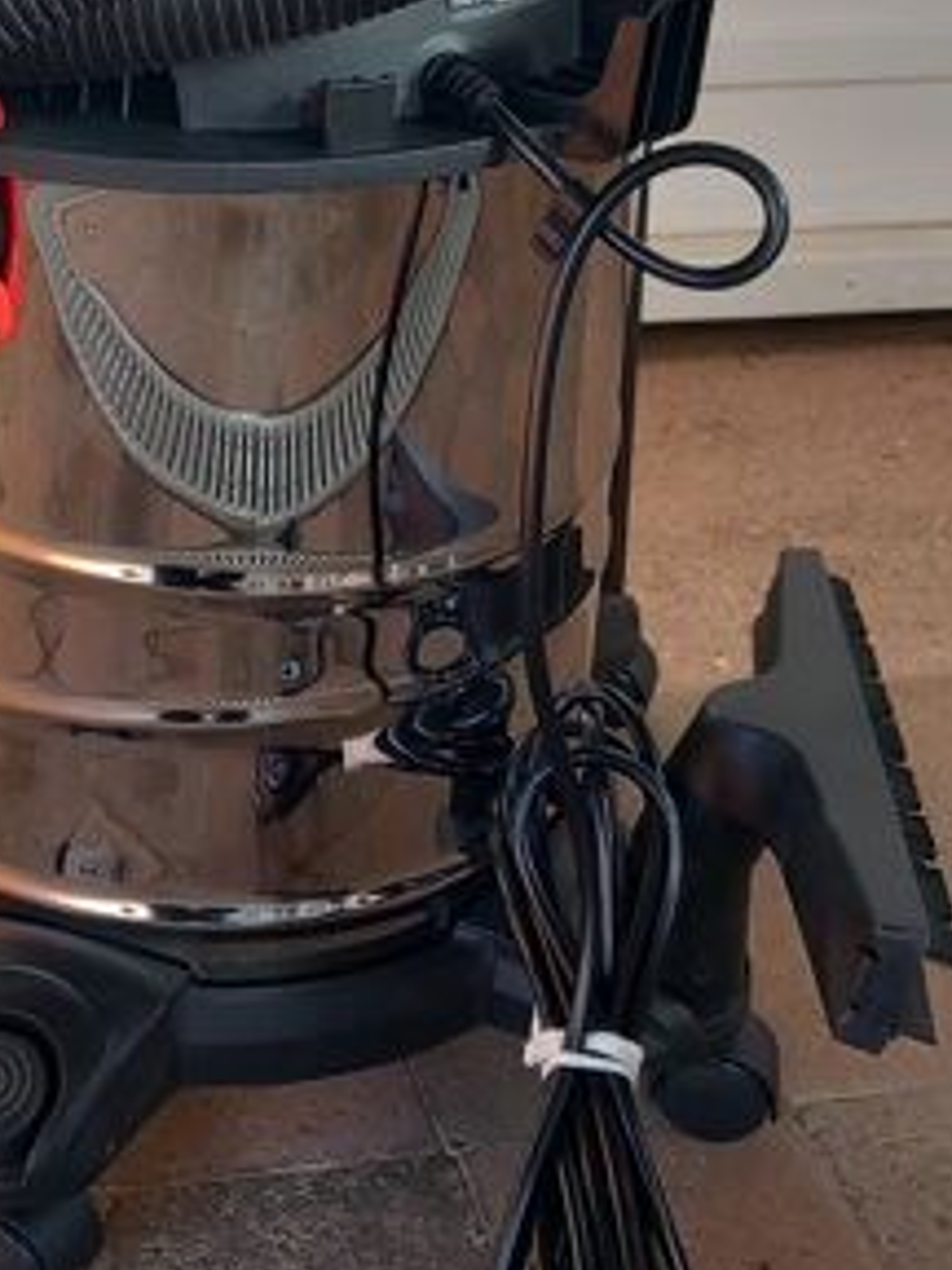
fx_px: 2200
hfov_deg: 23.9
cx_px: 141
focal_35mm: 60
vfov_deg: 31.6
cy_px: 304
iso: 40
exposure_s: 1/50
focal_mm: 4
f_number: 1.8
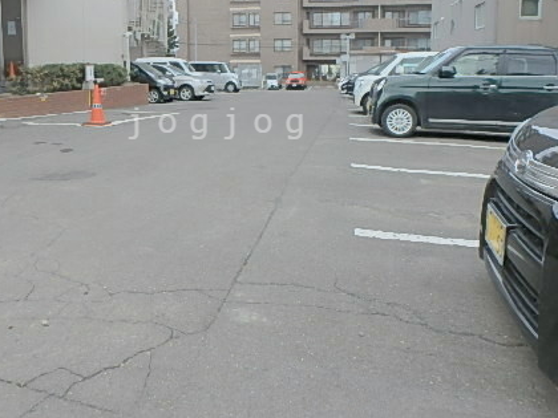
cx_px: 219
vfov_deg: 43.2
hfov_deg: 56.3
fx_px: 516
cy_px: 123
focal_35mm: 32
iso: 125
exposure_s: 1/400
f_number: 3.5
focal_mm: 3.7
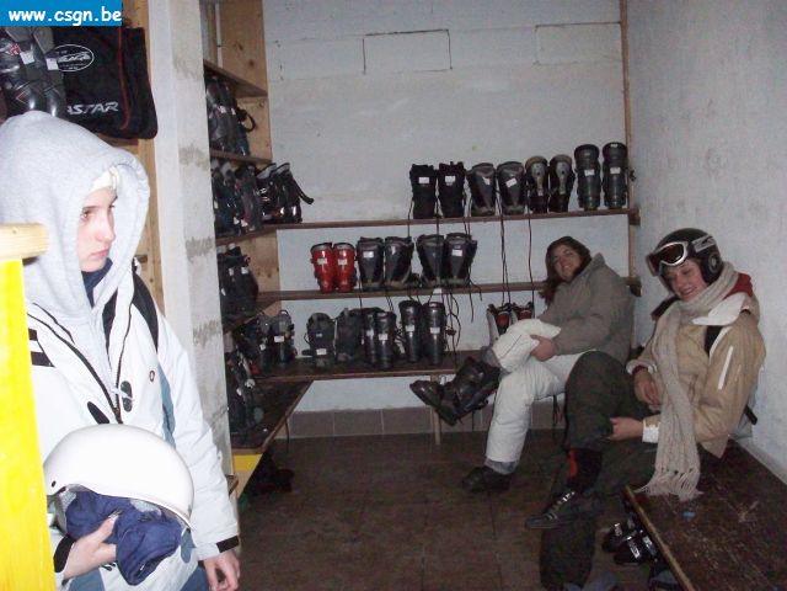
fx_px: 841
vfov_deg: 38.7
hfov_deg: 50.1
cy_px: 296
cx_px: 394
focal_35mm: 37
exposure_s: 1/512
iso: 800
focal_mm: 6.2
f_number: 2.8
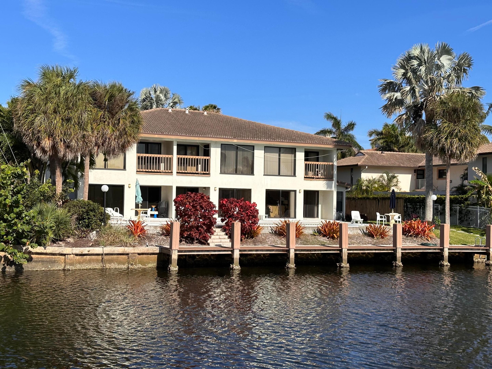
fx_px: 682
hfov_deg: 39.7
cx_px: 246
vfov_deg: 30.3
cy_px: 184
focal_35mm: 48
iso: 64
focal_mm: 6.86
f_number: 1.78
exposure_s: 1/4785
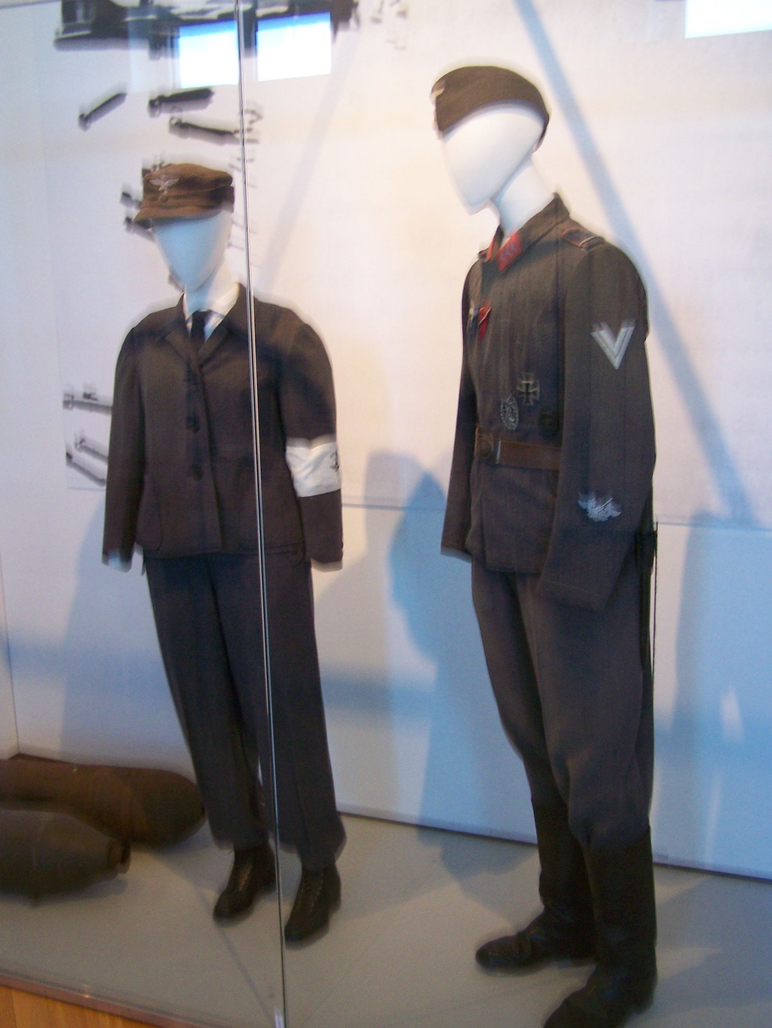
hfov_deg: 35.2
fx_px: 1217
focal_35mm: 41
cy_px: 524
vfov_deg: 45.7
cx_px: 376
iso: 160
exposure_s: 1/8
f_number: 2.8
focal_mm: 6.3
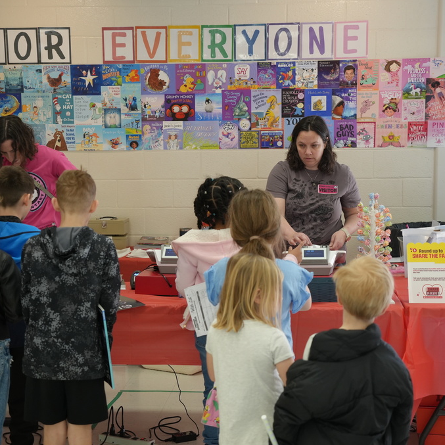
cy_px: 224
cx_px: 213
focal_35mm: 63
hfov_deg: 27.3
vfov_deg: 27.3
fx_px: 916
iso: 1250
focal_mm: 49
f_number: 4
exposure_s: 1/160
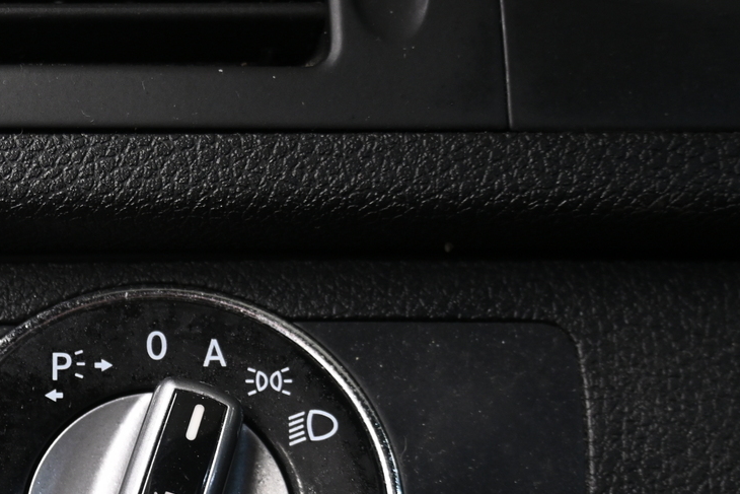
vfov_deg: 18.4
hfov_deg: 27.6
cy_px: 522
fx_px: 1471
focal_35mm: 72
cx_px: 143
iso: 560
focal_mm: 21.5
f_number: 4
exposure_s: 1/30
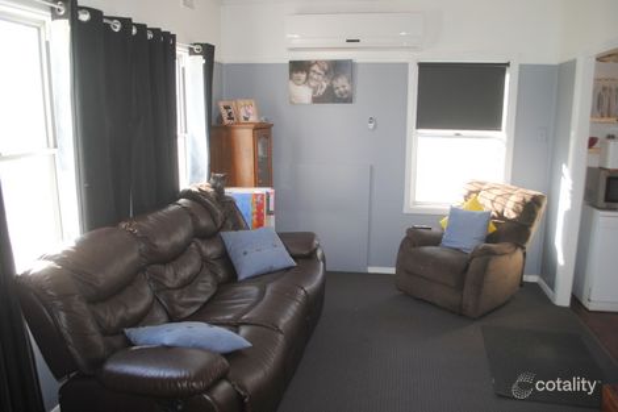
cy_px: 206
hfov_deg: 67.4
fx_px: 463
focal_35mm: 27
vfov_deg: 47.9
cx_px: 309
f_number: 3.5
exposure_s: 1/60
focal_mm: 18
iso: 200
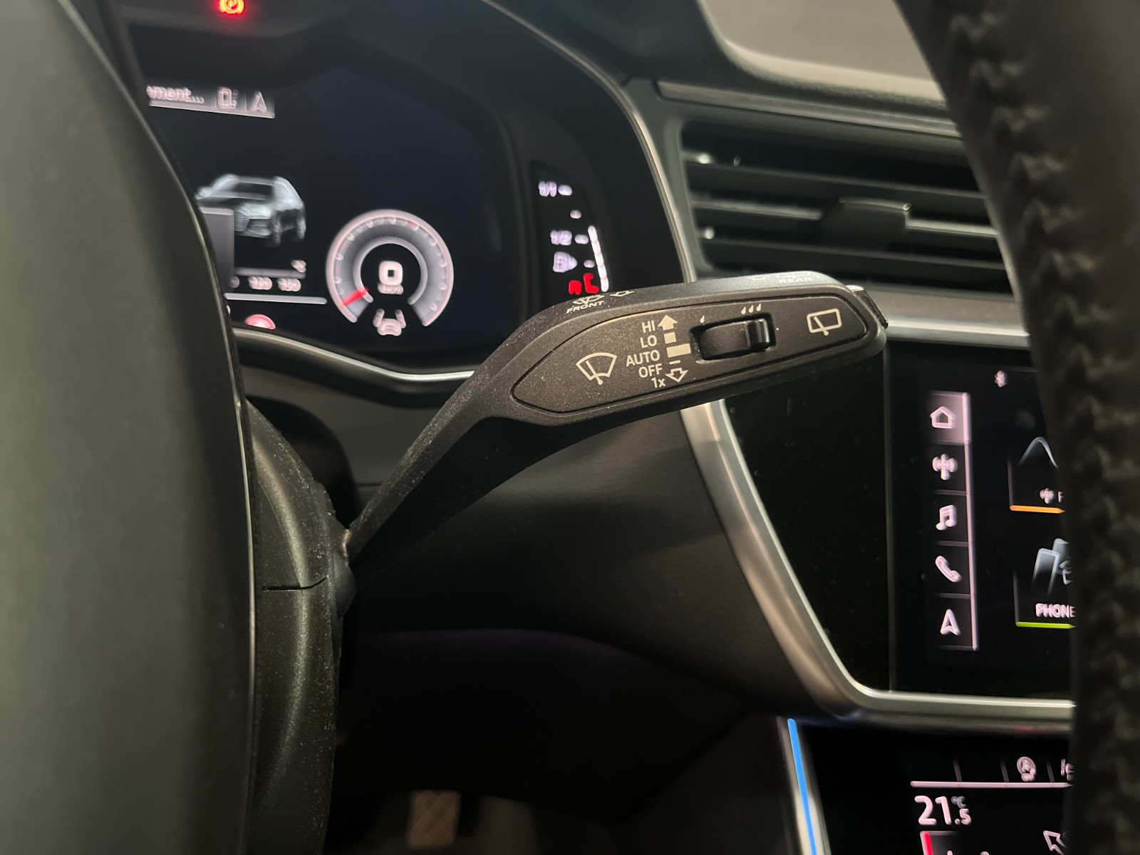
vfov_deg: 53.1
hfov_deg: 67.3
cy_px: 428
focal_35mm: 26
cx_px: 570
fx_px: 856
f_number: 1.6
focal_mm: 5.1
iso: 640
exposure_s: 1/25
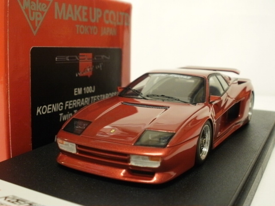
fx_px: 350
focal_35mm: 44
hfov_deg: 42.9
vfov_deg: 32.9
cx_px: 138
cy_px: 103
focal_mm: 7.7
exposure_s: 1/5
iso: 125
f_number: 4
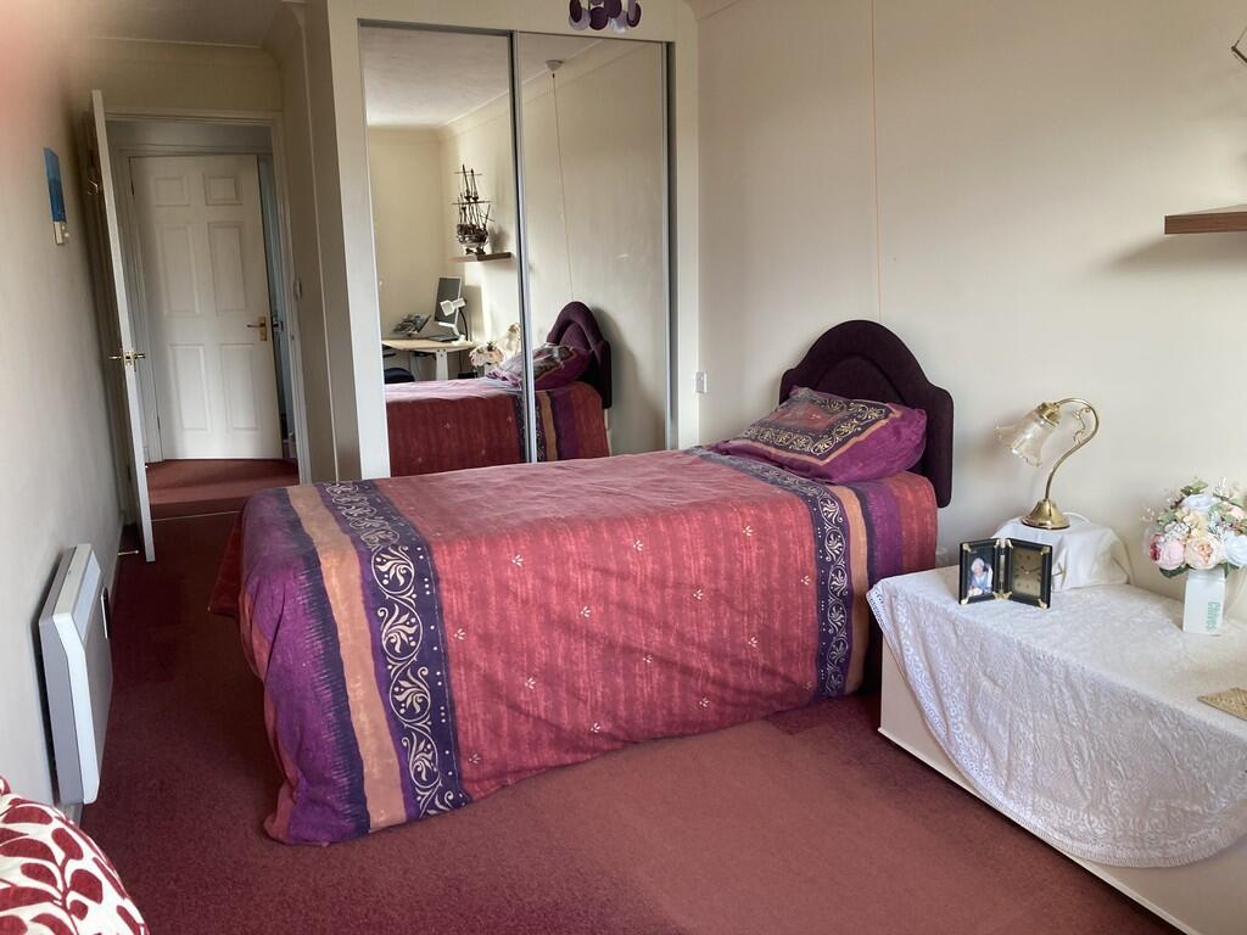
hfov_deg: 63.4
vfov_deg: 49.7
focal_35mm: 28
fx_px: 1009
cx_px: 624
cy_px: 468
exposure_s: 1/60
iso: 80
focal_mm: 3.99
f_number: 1.8
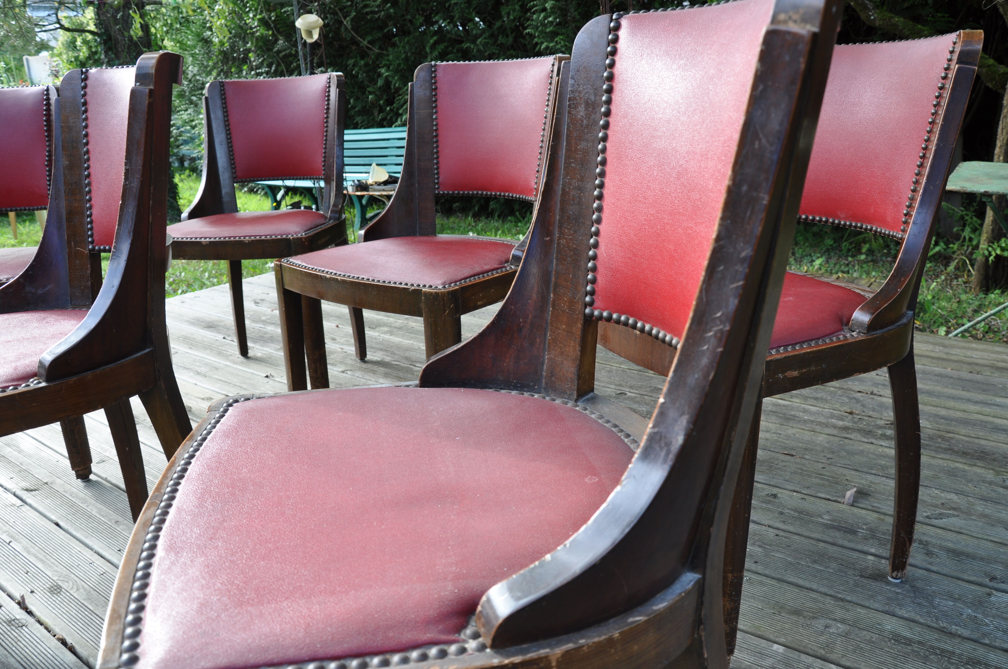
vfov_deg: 47.8
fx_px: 755
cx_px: 504
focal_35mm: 27
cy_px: 334
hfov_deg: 67.4
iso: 200
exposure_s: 1/60
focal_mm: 18
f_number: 8
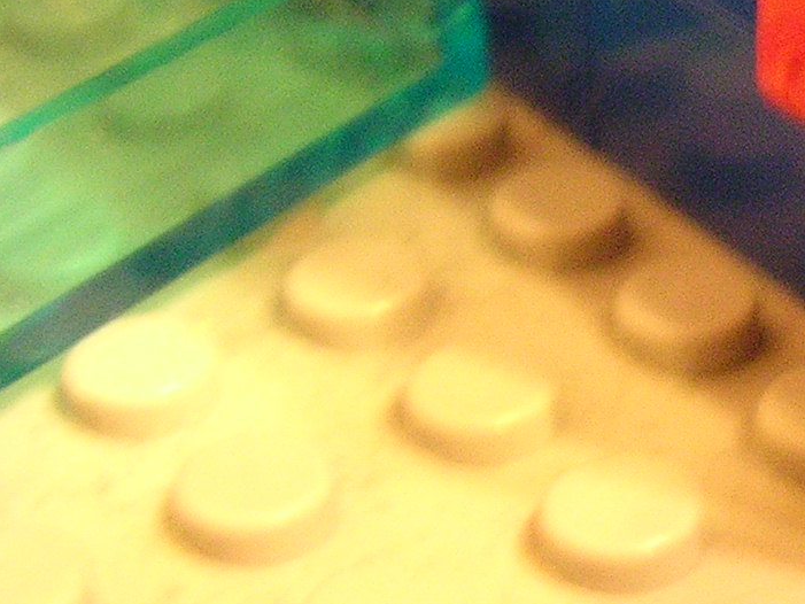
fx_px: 2582
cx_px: 1100
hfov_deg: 16.6
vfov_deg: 13.3
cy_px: 107
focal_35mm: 111
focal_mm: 5.8
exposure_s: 1/2.9
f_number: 2.8
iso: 400
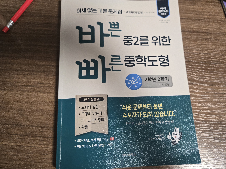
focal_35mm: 23
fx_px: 150
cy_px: 84
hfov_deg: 73.9
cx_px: 113
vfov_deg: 58.9
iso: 400
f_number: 1.8
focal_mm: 5.4
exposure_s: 1/120
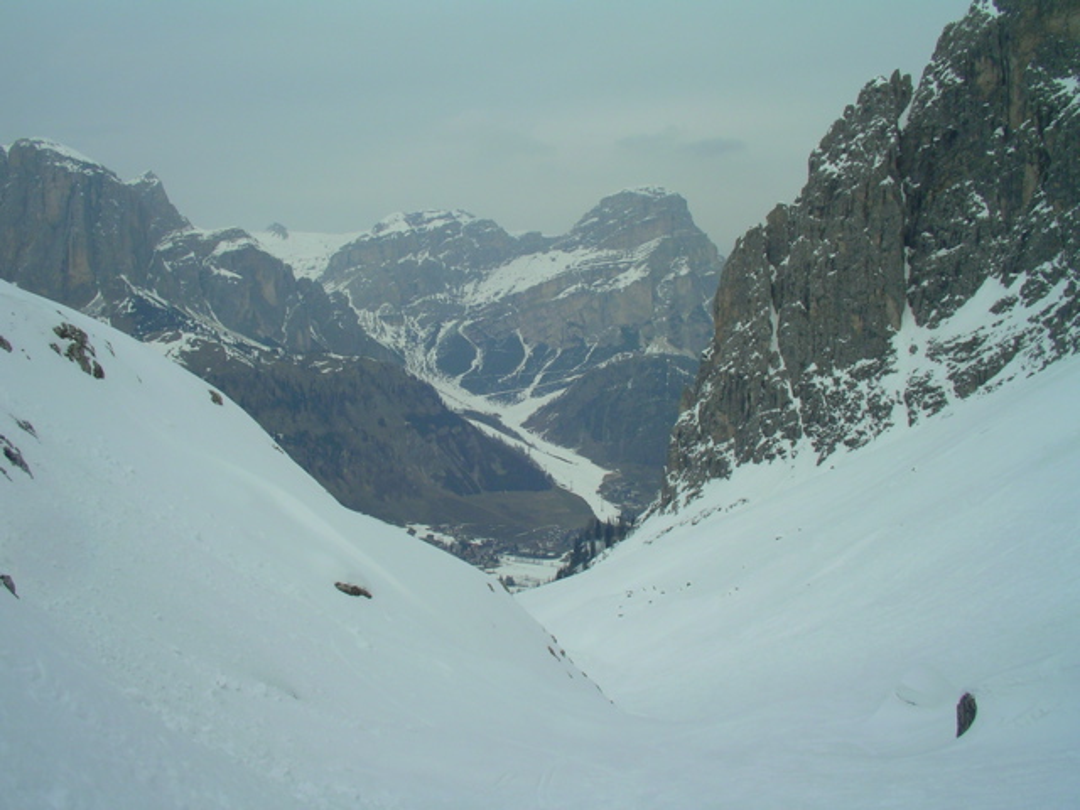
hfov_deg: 50.1
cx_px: 540
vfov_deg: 38.7
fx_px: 1154
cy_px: 405
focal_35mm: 37
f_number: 6.9
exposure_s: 1/400
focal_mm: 5.7
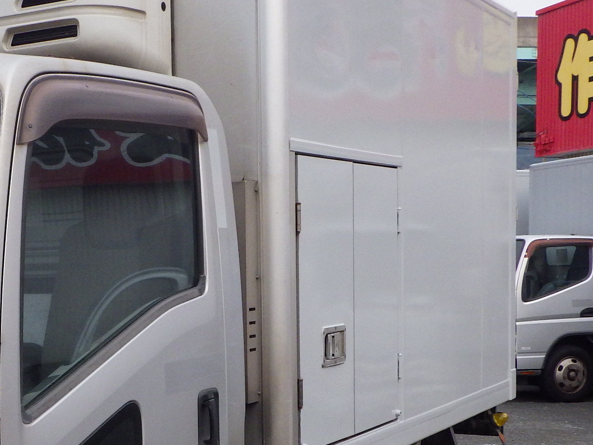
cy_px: 358
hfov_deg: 27.0
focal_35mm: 69
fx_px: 1182
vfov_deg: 21.0
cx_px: 36
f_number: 4.2
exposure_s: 1/400
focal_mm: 5
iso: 250
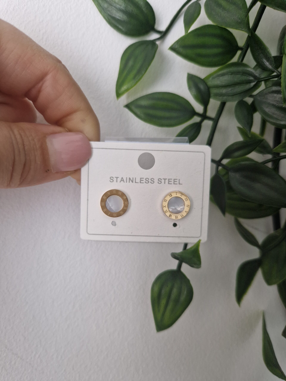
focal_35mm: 23
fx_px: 253
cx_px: 143
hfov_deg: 58.9
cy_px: 190
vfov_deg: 73.9
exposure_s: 1/100
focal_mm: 5.4
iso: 64
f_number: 1.8
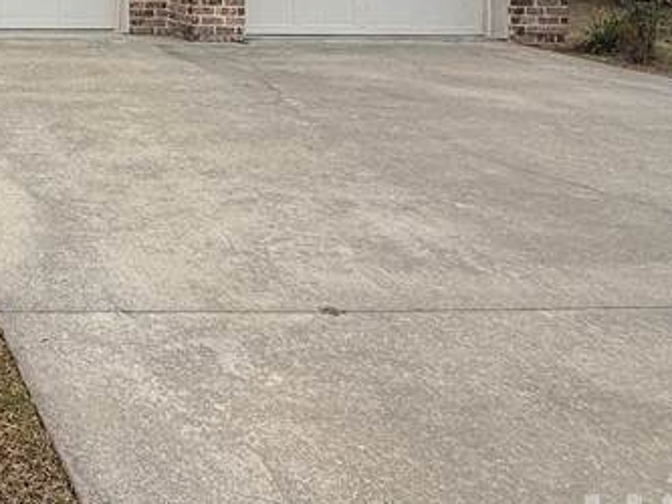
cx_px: -172
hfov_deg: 33.7
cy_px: -87
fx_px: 835
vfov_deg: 29.4
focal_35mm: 43
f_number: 2.2
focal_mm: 2.22
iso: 32
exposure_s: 1/1050
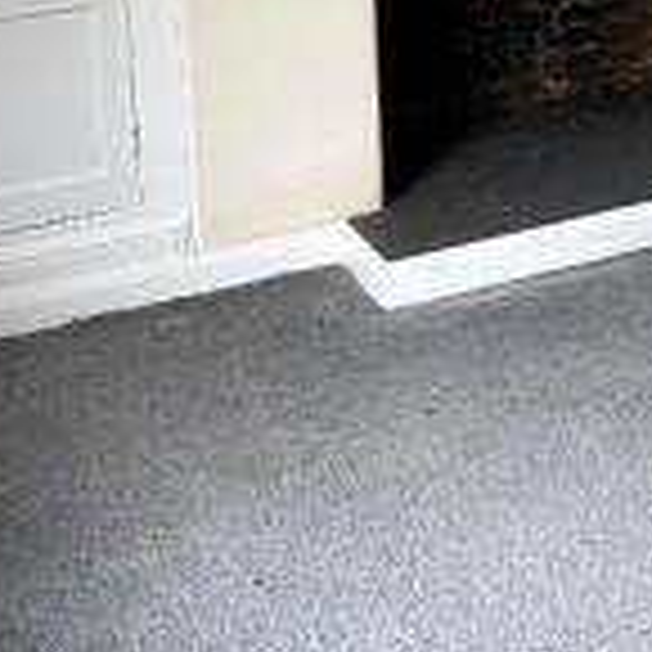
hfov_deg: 18.3
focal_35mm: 85
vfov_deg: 18.8
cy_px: -218
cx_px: 951
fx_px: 1811
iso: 160
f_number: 1.78
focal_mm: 6.86
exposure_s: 1/121
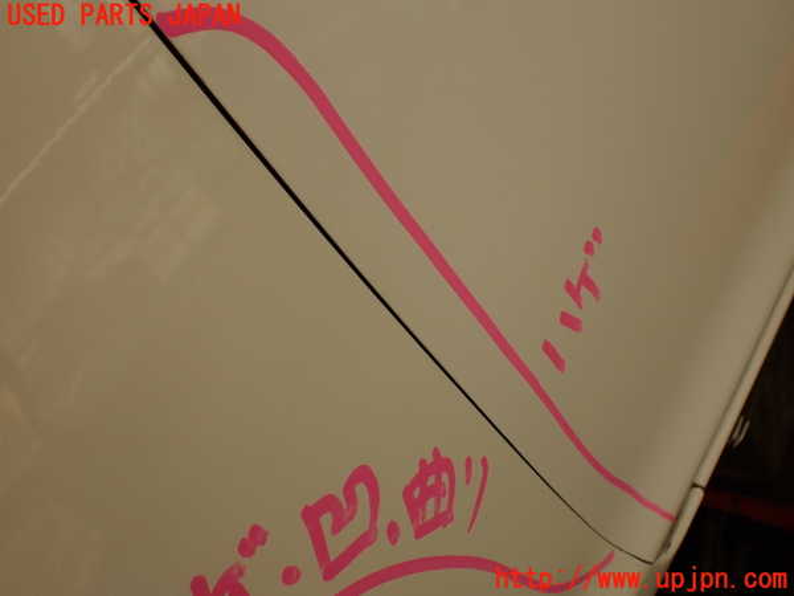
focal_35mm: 32
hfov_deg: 56.8
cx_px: 397
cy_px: 298
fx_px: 734
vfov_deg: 44.2
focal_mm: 5.79
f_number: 2.4
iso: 100
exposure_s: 1/60
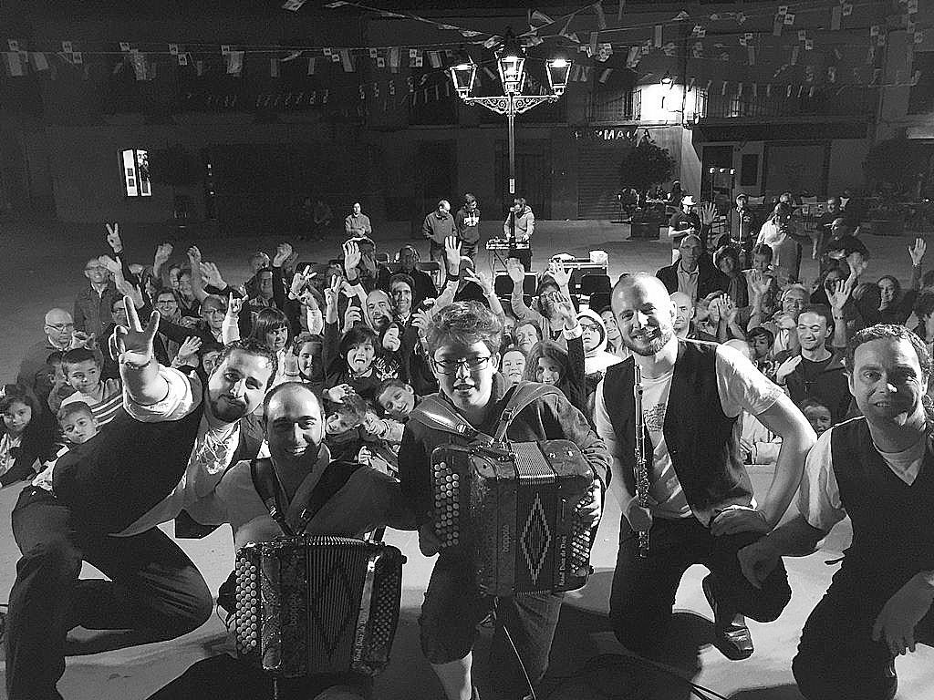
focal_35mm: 29
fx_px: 782
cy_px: 350
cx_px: 467
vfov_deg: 48.2
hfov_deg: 61.7
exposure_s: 1/10
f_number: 2.2
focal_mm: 4.15
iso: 125
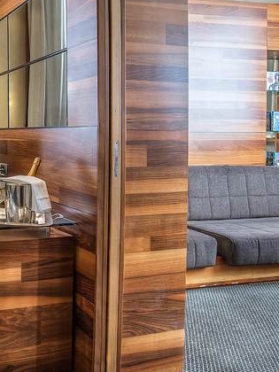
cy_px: 158
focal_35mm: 33
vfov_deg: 55.1
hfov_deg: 36.7
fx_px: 355
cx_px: -23
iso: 640
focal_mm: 18
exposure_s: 1/10
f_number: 9
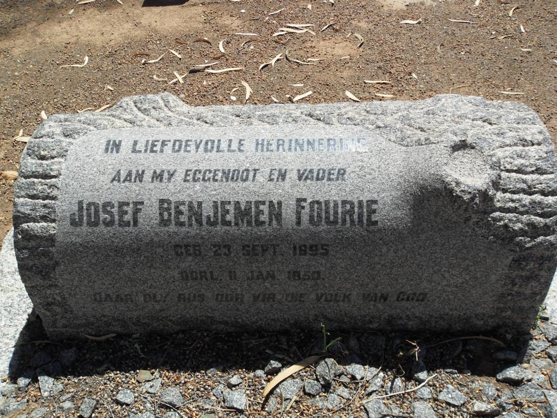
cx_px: 278
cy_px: 209
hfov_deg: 52.6
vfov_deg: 40.7
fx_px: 563
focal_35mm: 35
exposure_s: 1/180
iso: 80
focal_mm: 6.3
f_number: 8.2
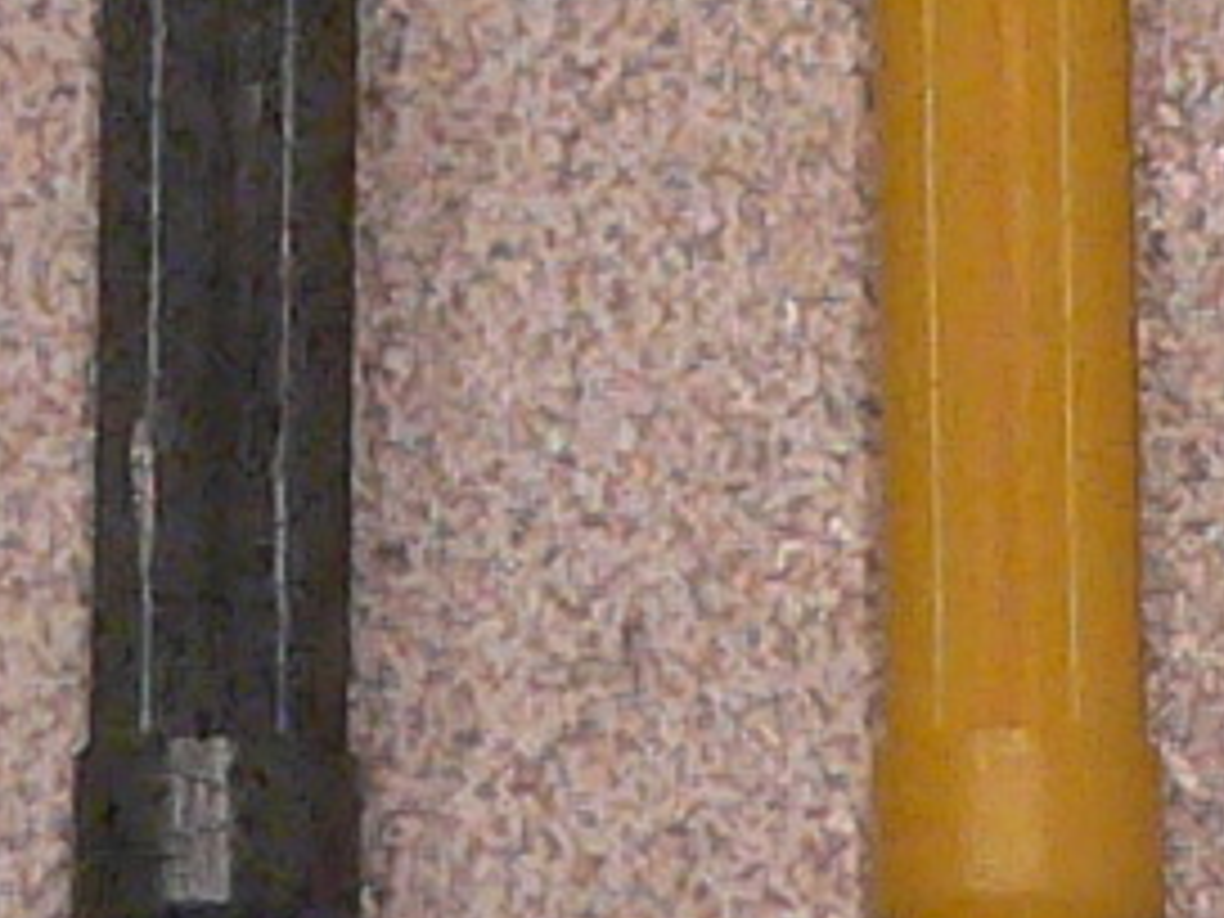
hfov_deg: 5.0
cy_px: -945
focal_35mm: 393
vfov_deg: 3.7
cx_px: 526
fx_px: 13896
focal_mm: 6.9
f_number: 2.8
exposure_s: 1/50
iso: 200
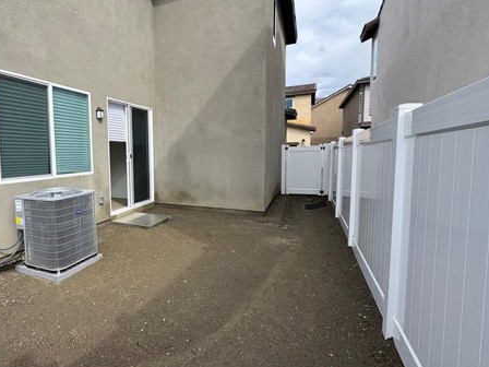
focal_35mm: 20
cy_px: 174
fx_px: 283
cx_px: 165
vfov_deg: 65.9
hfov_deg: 79.2
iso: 50
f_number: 2.2
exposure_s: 1/763
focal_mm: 2.22
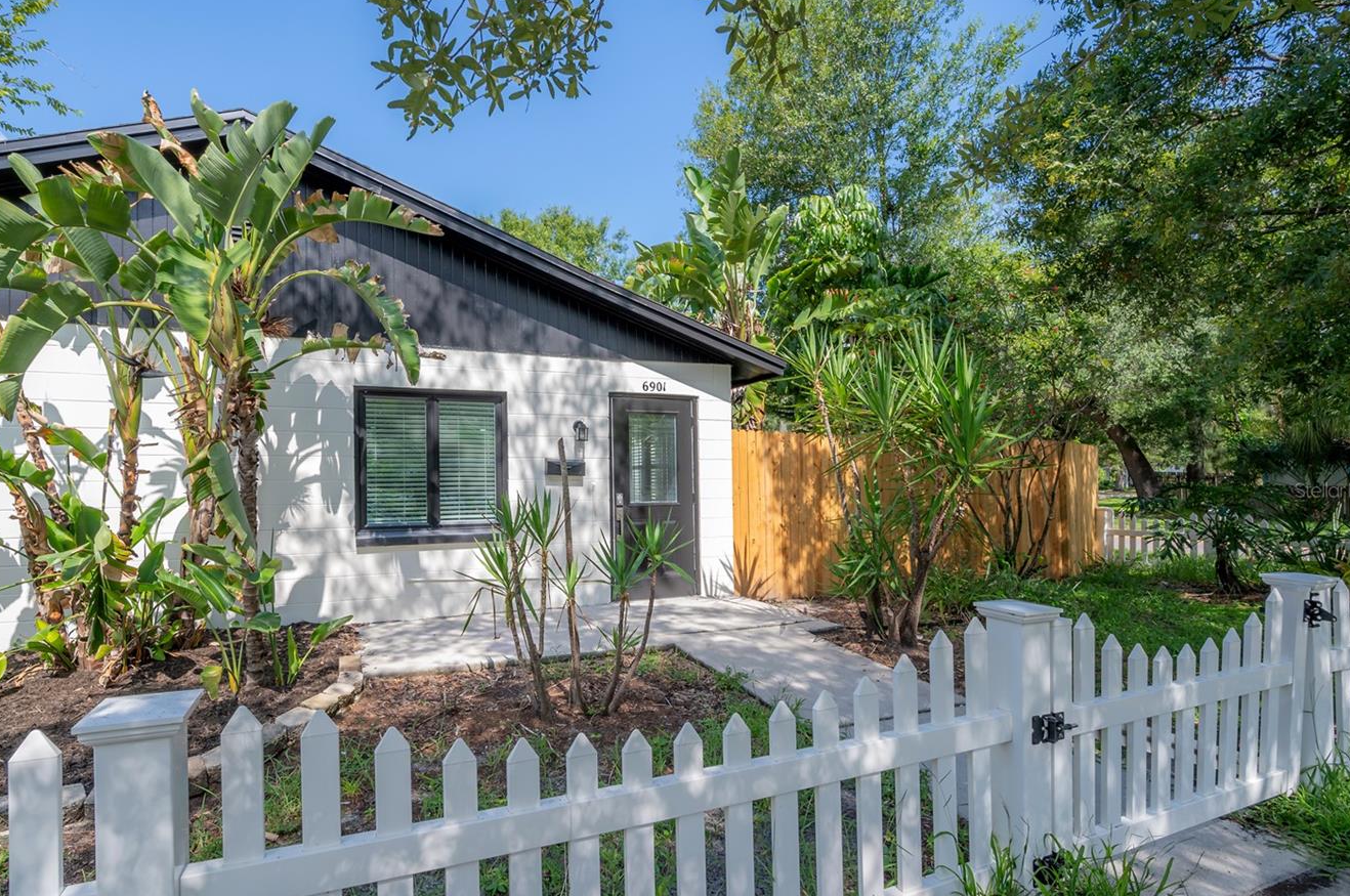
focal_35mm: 17
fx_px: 637
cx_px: 566
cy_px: 490
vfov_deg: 70.1
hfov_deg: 92.6
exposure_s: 1/250
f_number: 10
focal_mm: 14
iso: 320
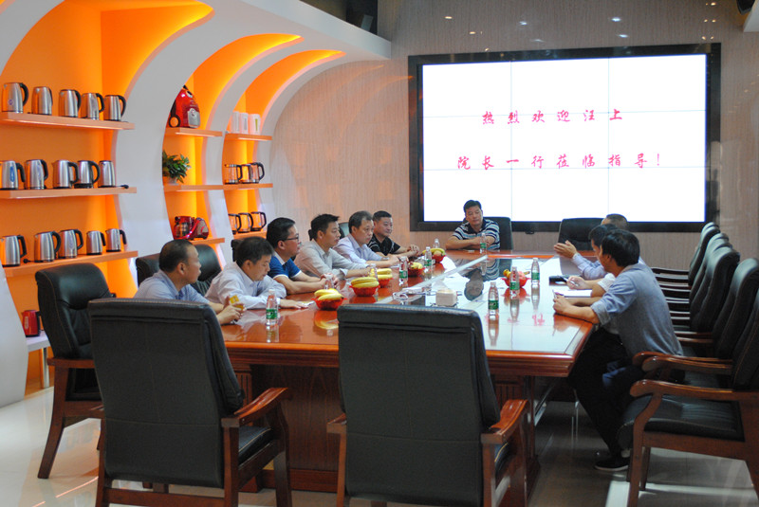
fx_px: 1013
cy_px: 254
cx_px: 380
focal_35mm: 48
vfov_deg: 28.1
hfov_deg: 41.1
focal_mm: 32
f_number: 4.8
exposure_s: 1/40
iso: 800
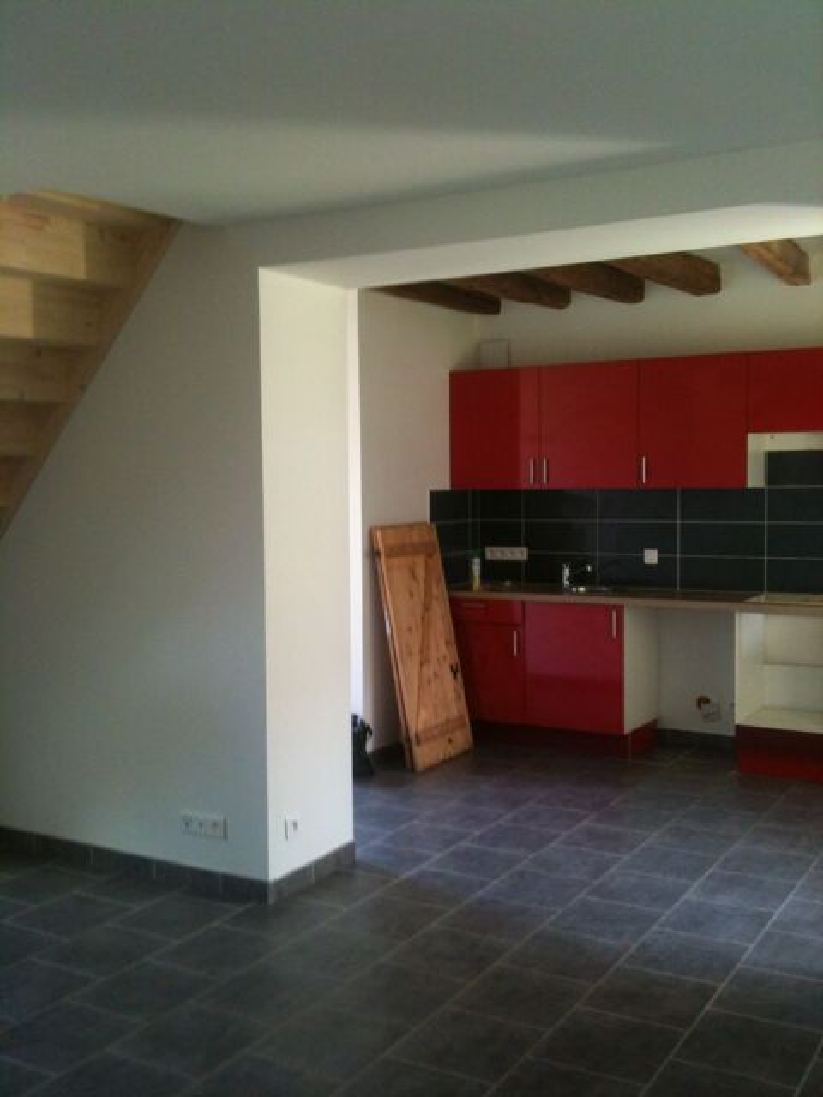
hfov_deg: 40.7
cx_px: 412
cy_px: 548
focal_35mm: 35
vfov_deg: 52.6
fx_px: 1110
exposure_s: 1/15
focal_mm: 3.85
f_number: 2.8
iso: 100
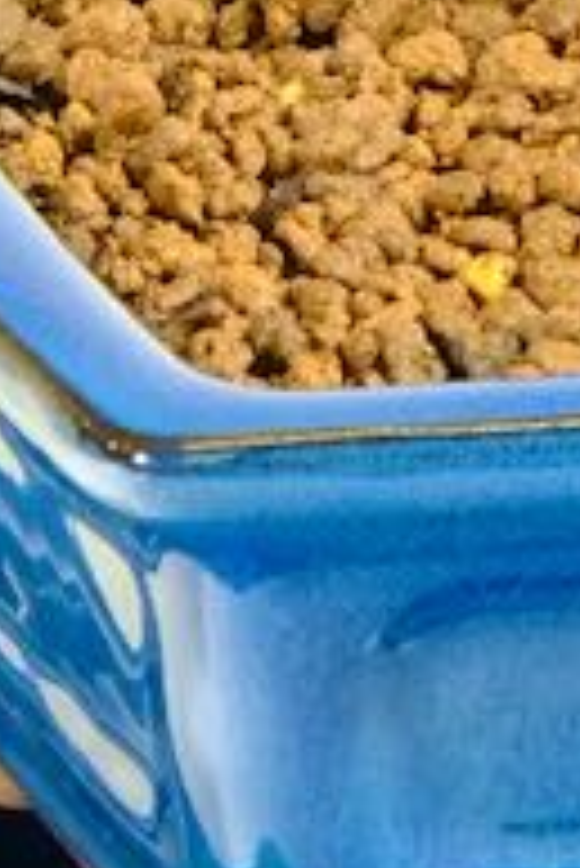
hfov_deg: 1.9
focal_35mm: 716
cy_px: -1372
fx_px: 17271
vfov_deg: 2.8
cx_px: 1039
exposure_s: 1/30
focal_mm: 72.1
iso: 2500
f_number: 8
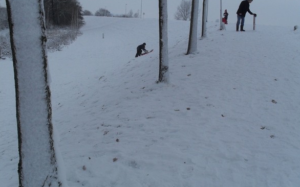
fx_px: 311
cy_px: 91
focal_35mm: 38
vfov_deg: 33.6
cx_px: 152
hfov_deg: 51.6
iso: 100
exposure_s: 1/180
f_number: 8.4
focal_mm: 6.3
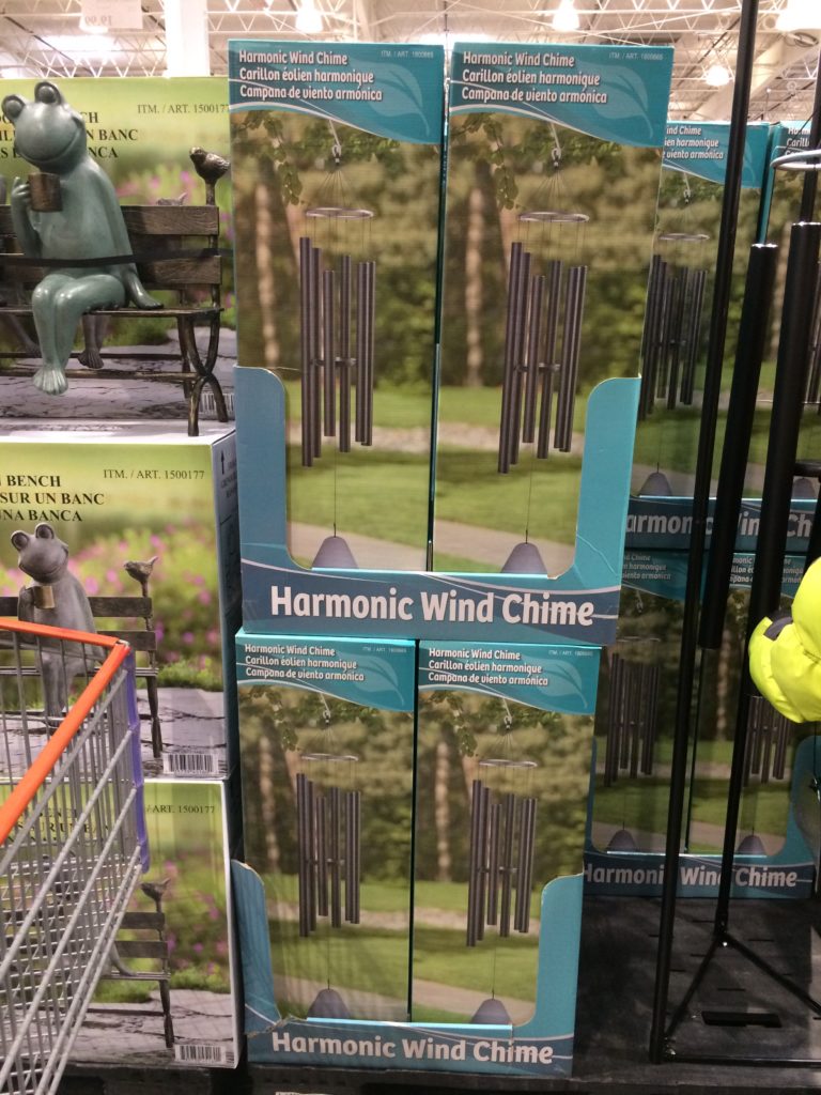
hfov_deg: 48.2
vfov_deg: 61.7
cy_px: 548
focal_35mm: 29
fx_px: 917
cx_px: 410
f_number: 2.2
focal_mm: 4.15
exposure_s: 1/30
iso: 200
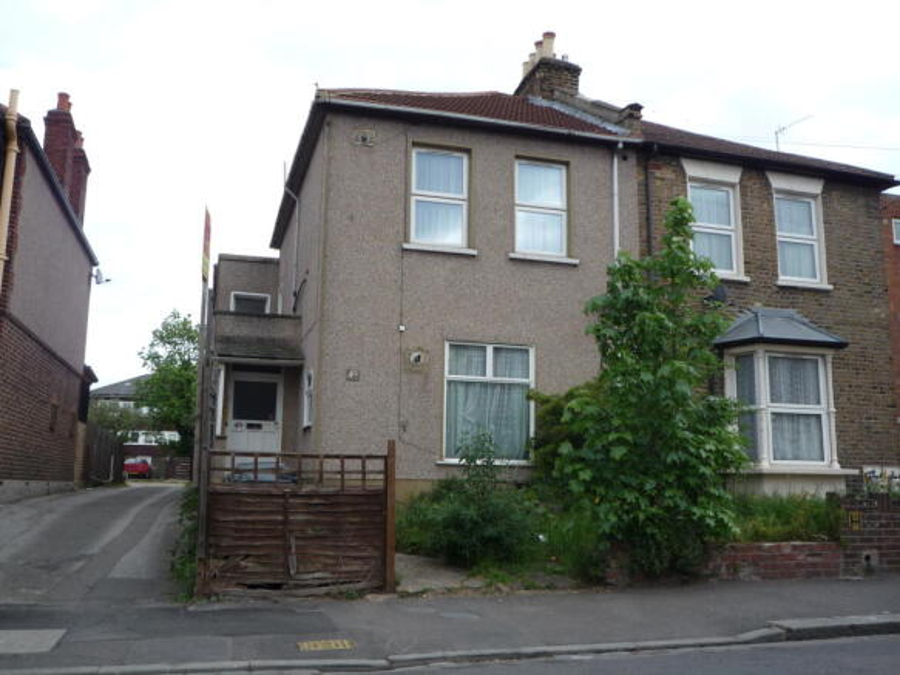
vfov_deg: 42.9
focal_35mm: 33
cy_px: 338
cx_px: 450
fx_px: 858
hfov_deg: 55.4
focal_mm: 5.8
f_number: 3.6
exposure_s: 1/400
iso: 100
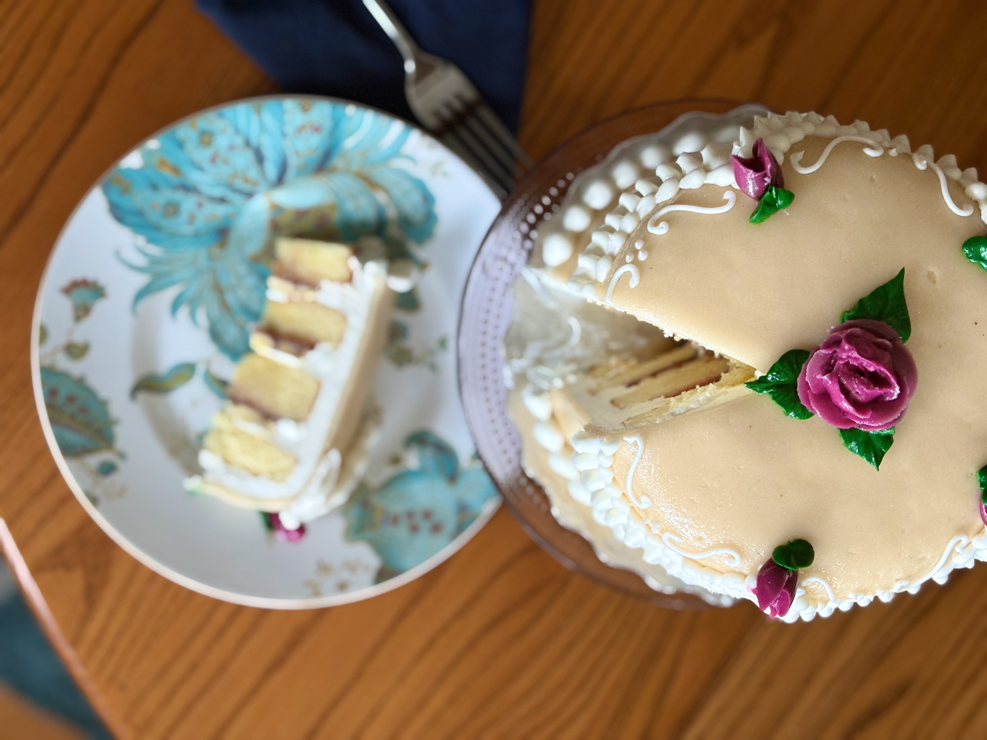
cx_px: 494
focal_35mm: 52
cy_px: 370
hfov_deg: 36.8
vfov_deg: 28.0
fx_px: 1483
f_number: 1.6
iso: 160
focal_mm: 5.96
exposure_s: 1/40
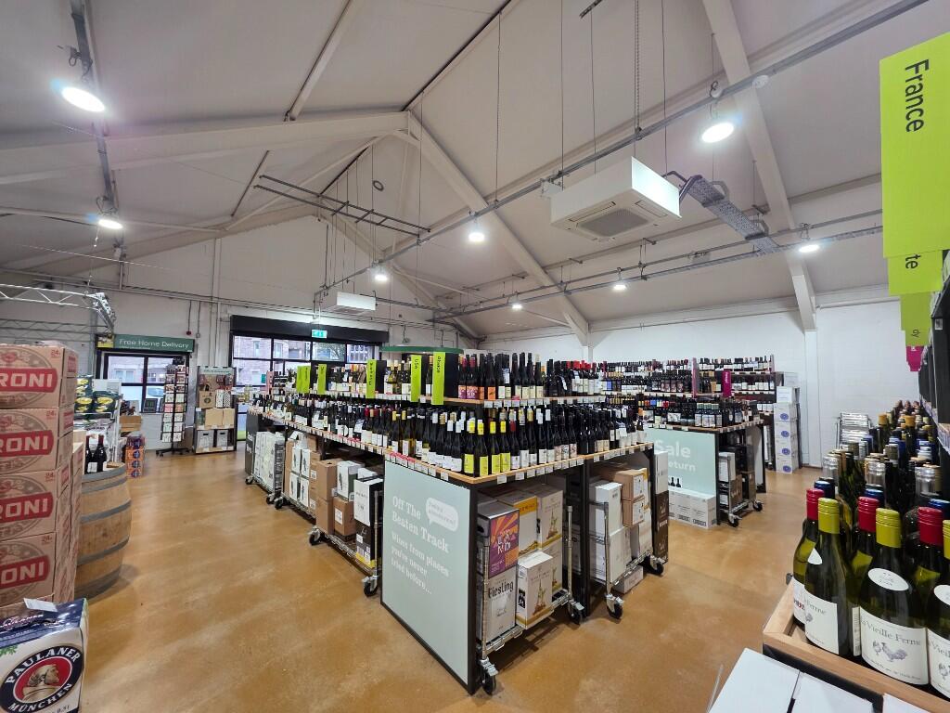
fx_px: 357
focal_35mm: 13
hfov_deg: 106.2
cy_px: 356
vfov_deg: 89.9
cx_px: 475
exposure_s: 1/100
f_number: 1.9
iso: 160
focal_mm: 2.2
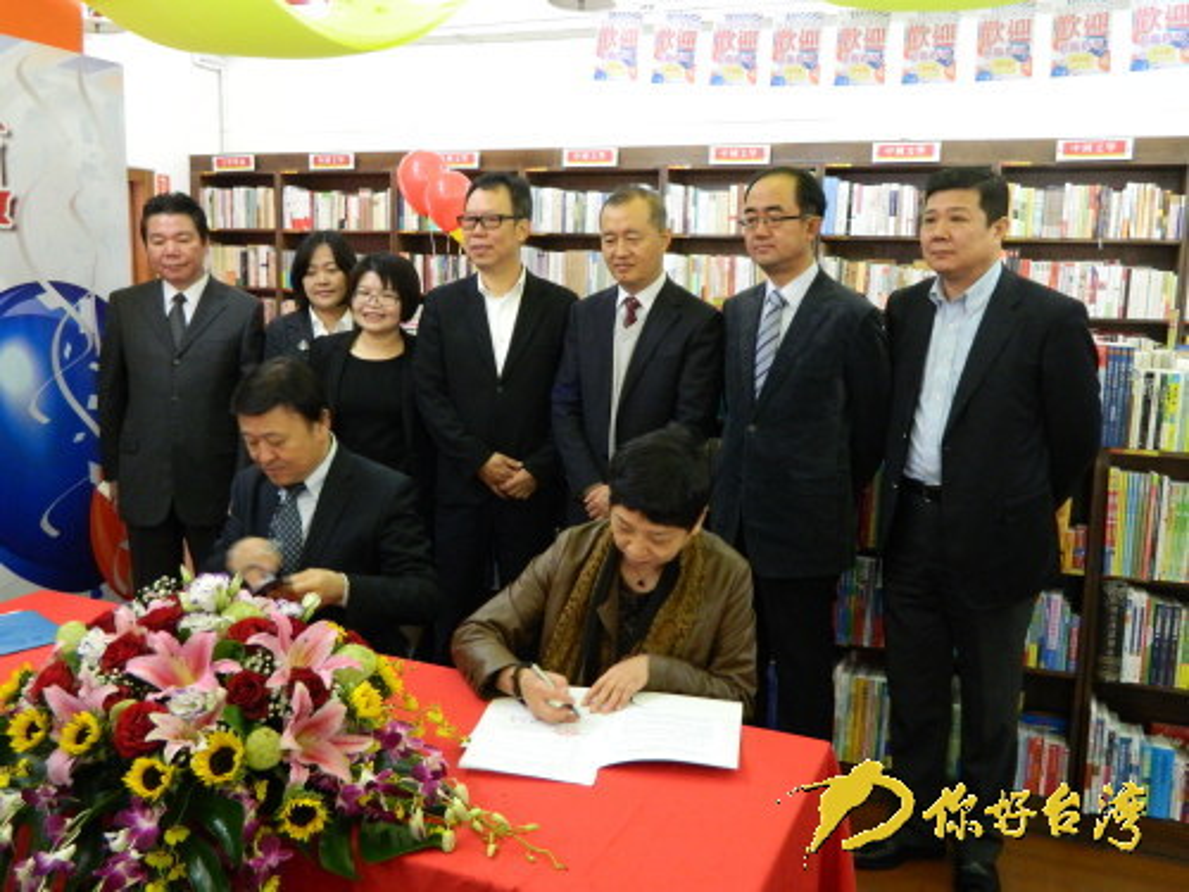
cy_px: 446
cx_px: 594
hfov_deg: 58.4
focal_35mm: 31
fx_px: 1065
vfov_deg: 45.4
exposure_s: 1/20
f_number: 3.2
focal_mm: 5.6
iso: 400
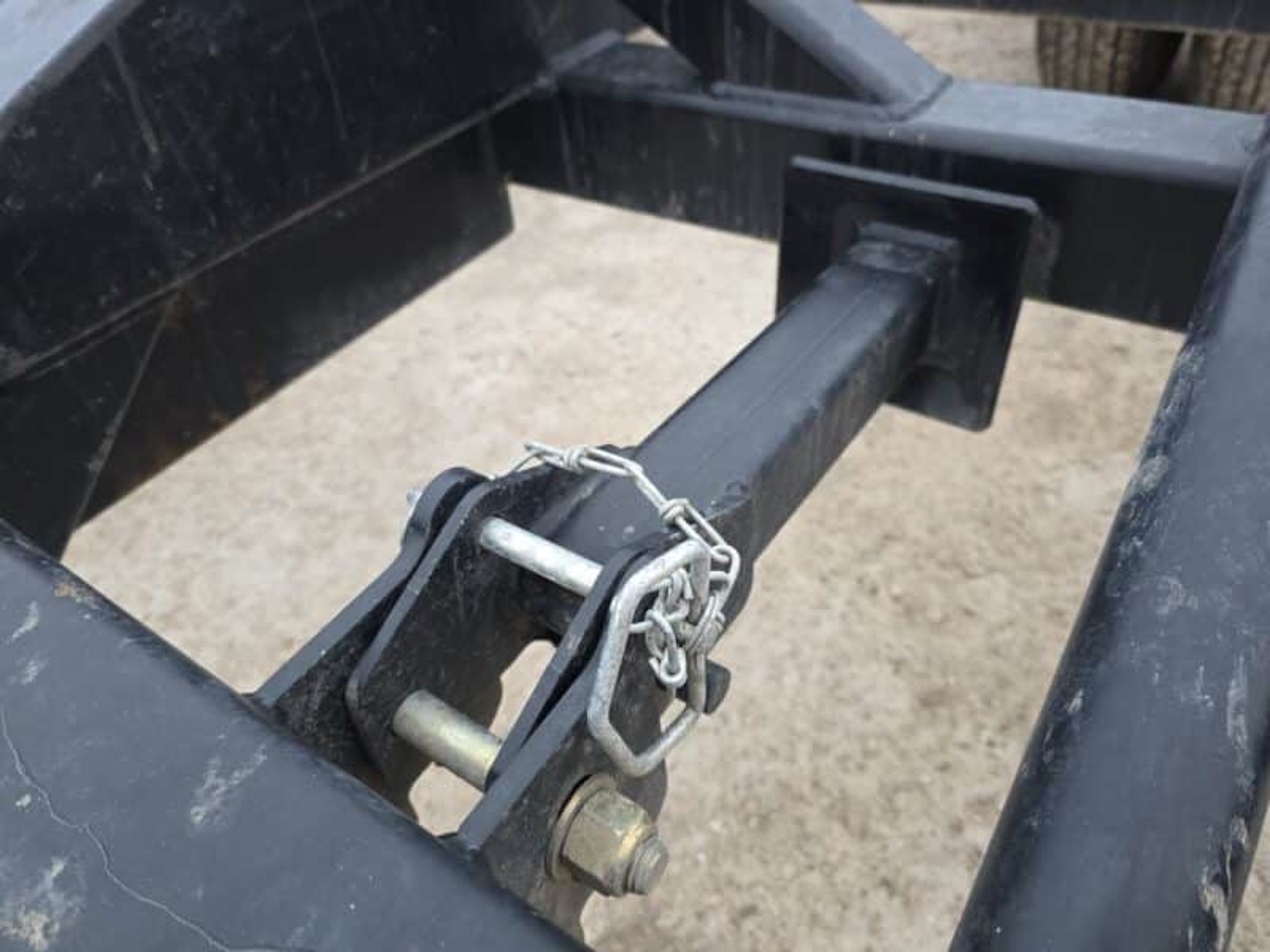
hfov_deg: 73.9
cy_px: 476
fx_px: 844
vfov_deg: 58.9
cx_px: 635
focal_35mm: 23
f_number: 1.7
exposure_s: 1/120
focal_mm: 6.3
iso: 640
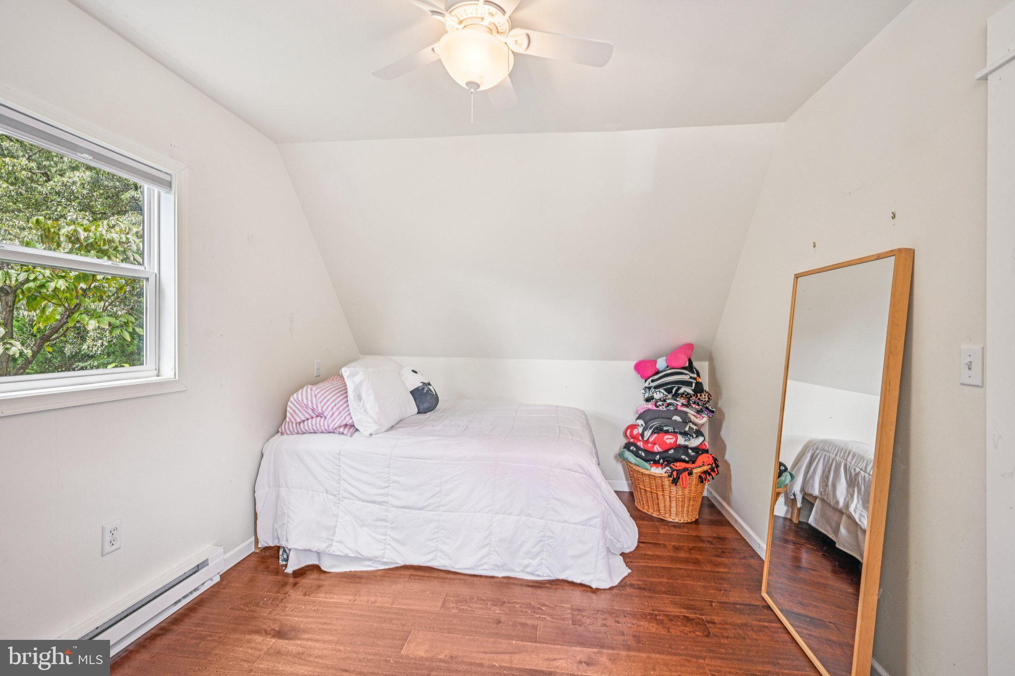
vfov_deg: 73.7
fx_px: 451
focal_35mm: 16
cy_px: 338
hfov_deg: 96.7
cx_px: 508
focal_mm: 16
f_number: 8
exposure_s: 1/50
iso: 800
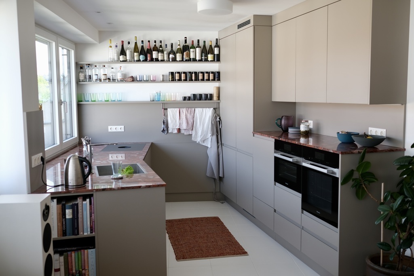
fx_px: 403
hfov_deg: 54.4
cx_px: 207
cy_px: 138
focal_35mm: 35
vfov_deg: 37.9
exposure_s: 1/125
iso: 200
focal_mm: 23
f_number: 2.5
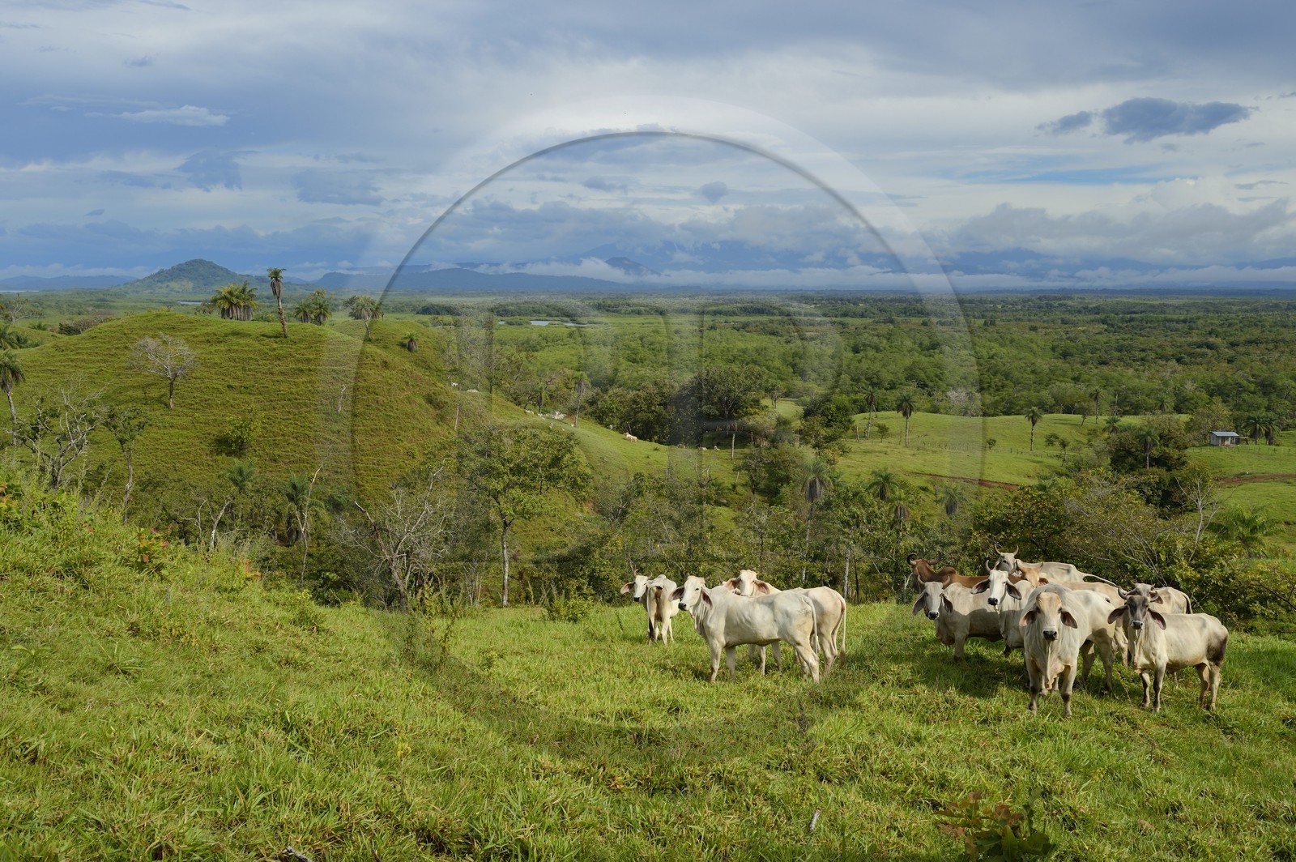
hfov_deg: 55.8
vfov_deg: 38.8
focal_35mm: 34
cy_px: 431
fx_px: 1223
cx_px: 648
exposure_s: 1/320
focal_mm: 34
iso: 200
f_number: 13
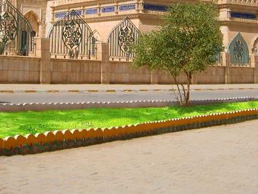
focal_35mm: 87
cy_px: 7
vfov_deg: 16.7
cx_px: 105
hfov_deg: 22.5
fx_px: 649
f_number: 7.1
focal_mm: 5.8
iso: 50
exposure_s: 1/250
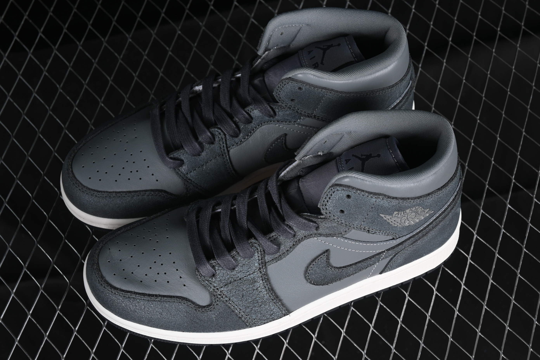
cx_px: 270
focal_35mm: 75
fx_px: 1125
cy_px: 180
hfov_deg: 27.0
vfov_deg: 18.2
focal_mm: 50
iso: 160
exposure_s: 1/80
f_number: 6.3
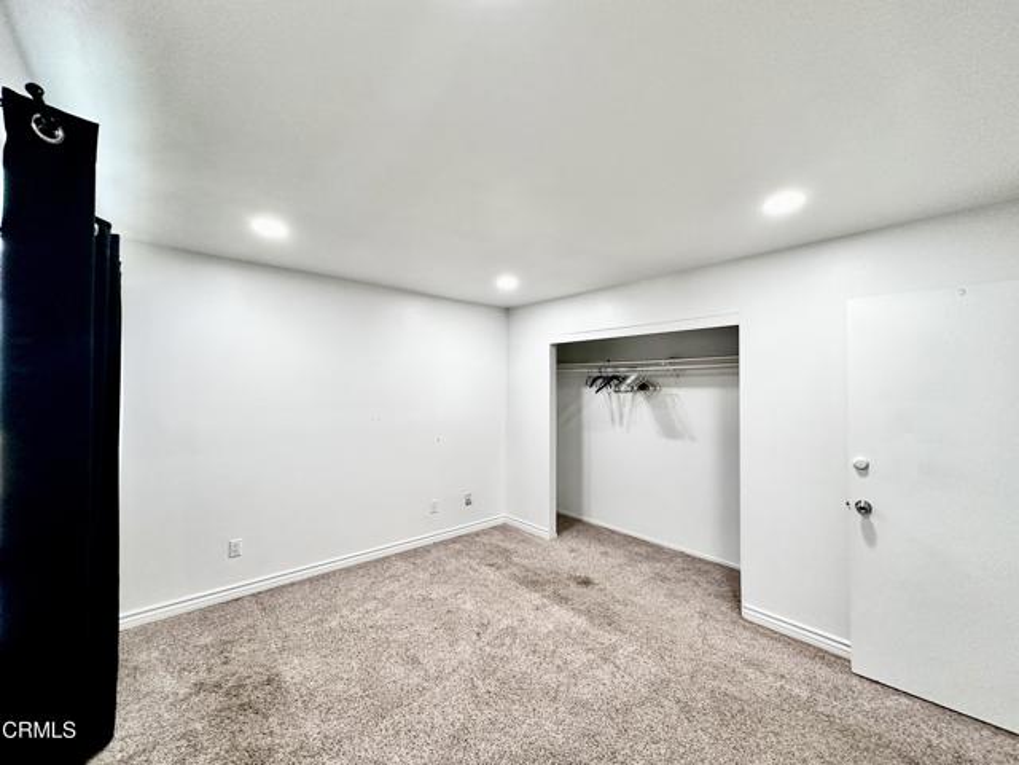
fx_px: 412
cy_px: 382
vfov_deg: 85.7
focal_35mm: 14
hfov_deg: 102.1
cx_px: 510
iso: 250
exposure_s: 1/120
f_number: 2.2
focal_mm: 2.22
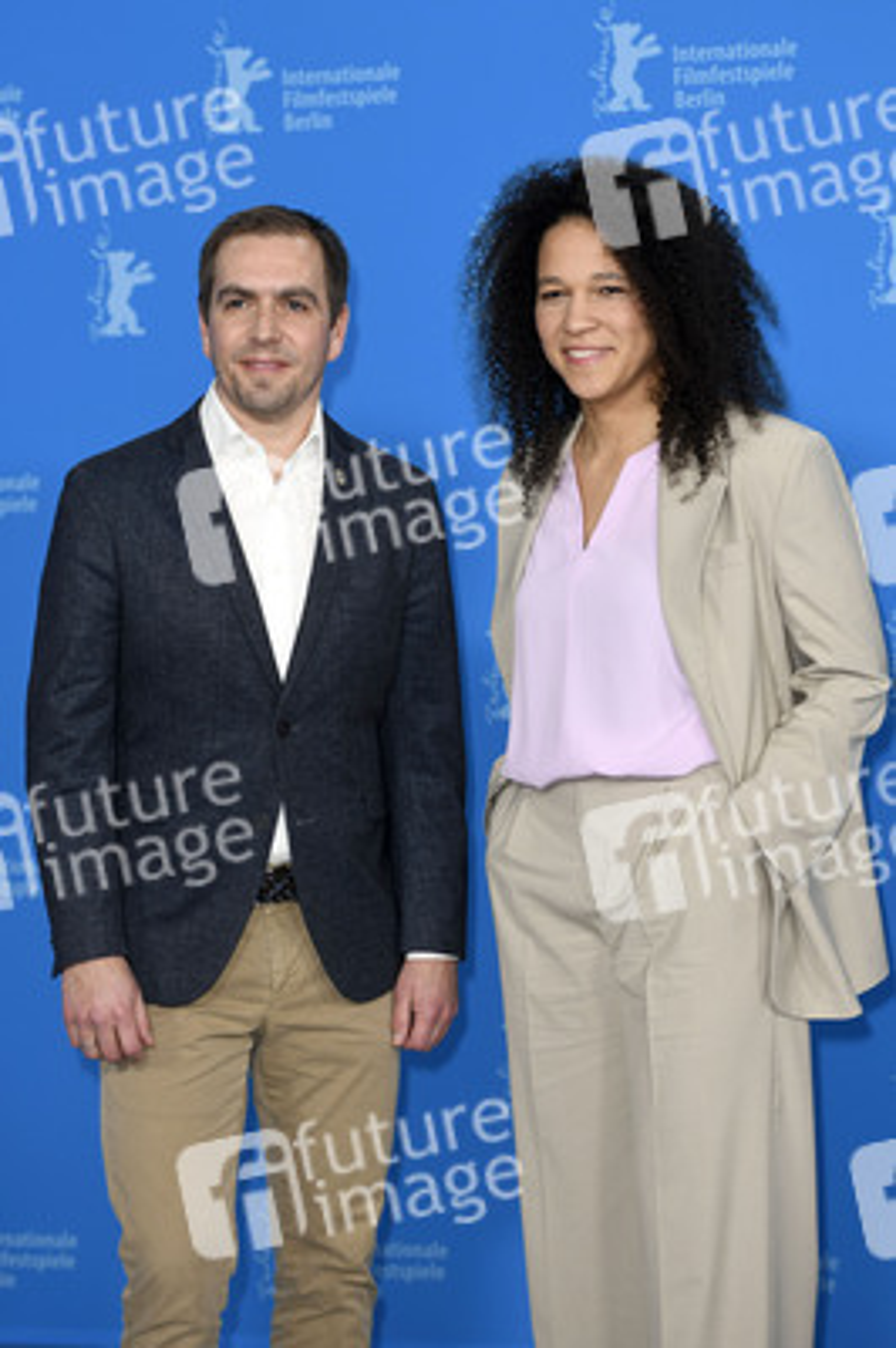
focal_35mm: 82
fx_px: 3066
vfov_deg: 24.8
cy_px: 674
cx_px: 448
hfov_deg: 16.6
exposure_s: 1/400
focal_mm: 82
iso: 640
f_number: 3.5
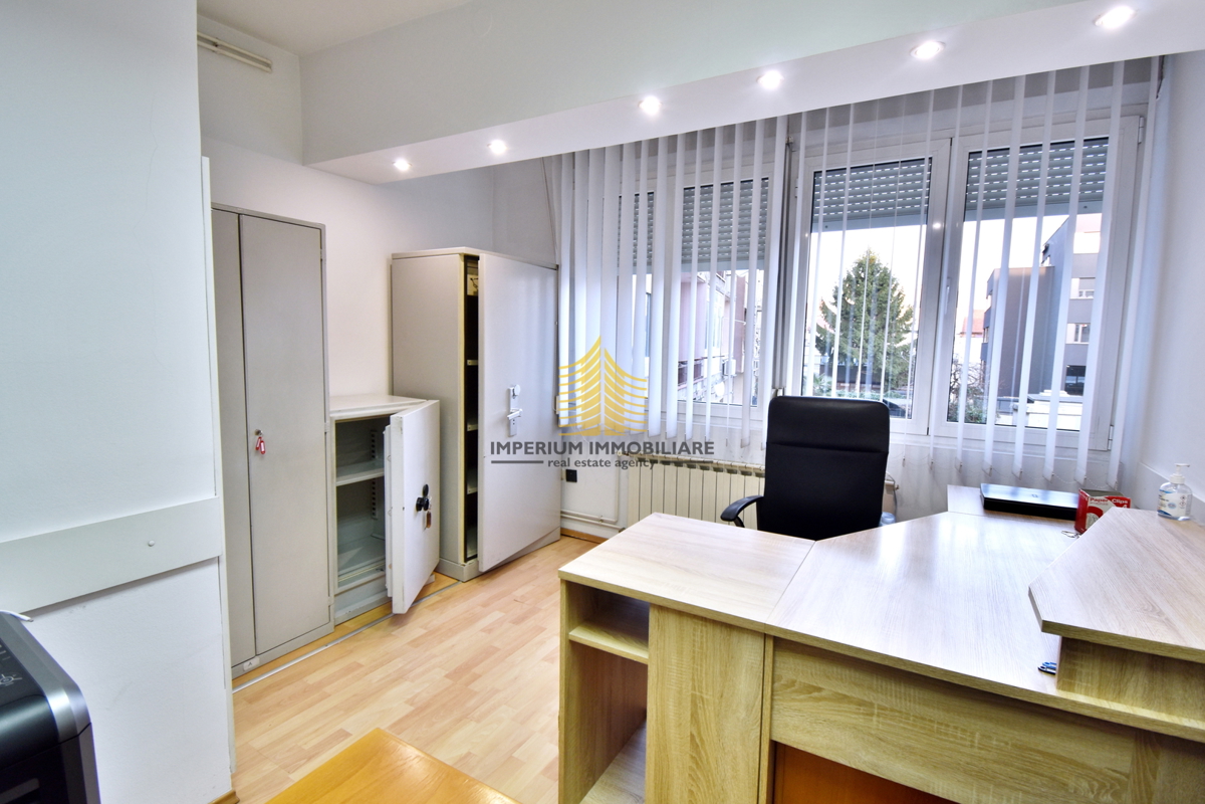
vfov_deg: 77.3
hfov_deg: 100.4
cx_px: 602
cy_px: 402
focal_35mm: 15
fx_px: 502
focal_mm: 10
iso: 200
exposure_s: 1/30
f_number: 4.5
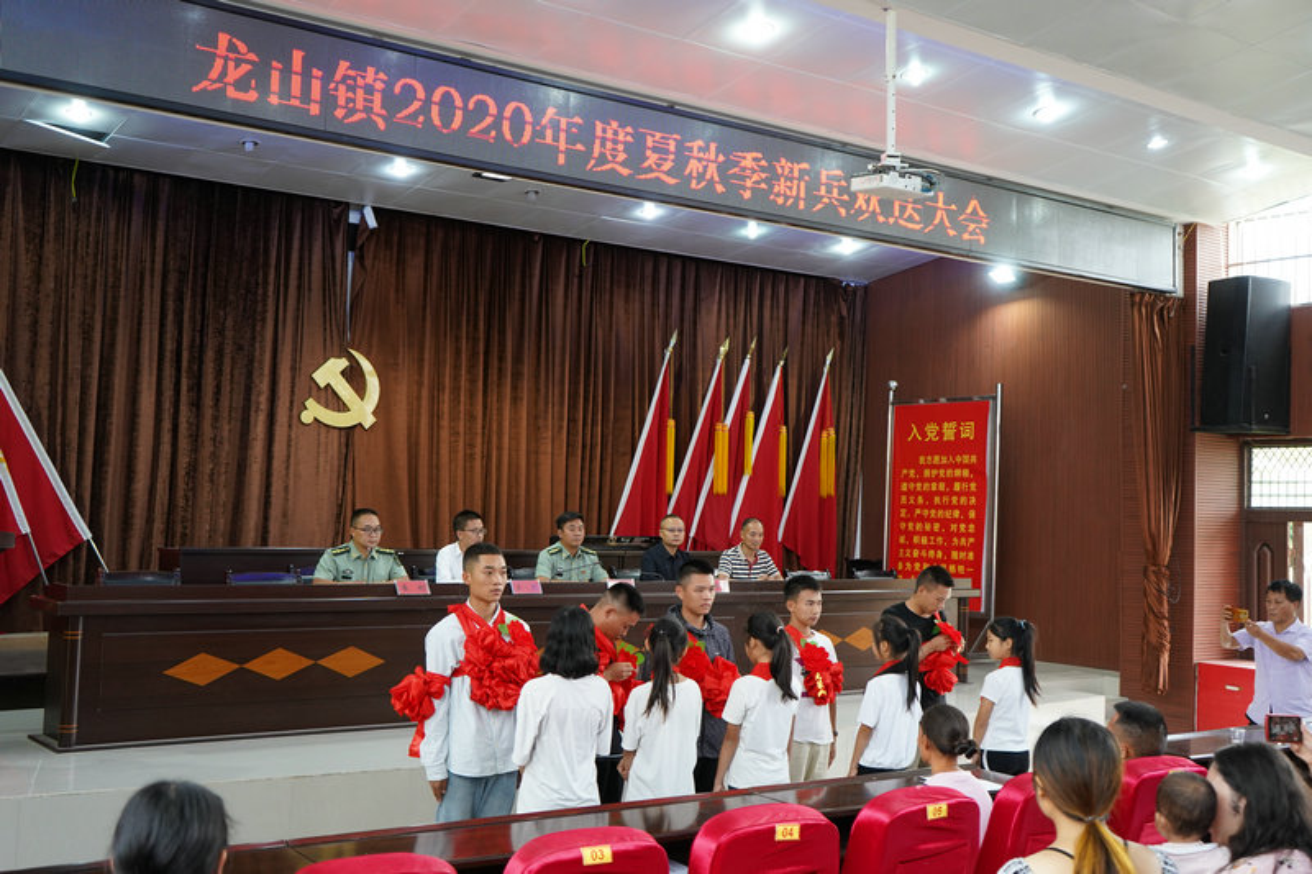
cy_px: 437
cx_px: 656
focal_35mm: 38
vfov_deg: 35.0
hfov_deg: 50.7
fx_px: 1385
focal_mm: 38
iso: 1600
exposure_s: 1/160
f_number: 4
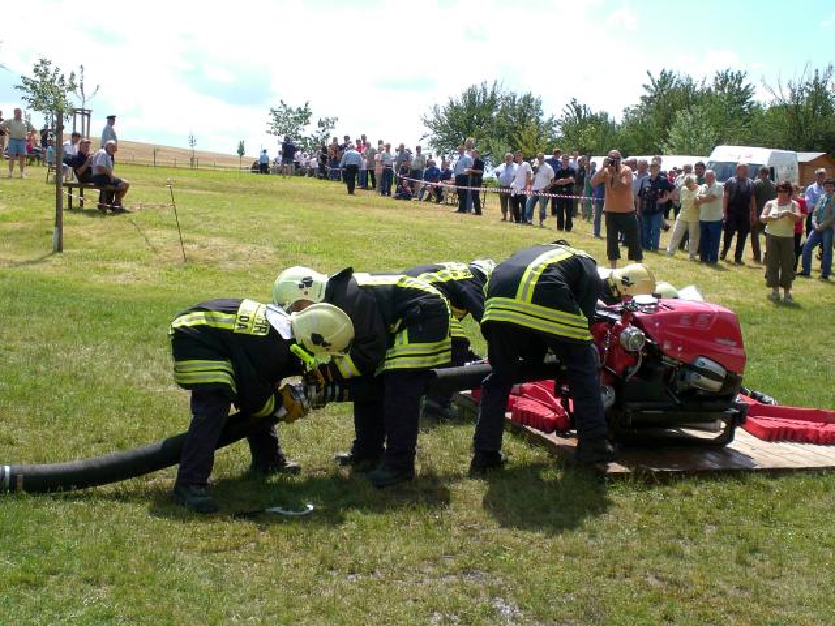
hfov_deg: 37.5
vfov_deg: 28.6
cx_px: 418
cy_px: 313
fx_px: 1230
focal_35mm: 51
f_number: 5.1
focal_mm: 8.44
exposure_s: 1/320
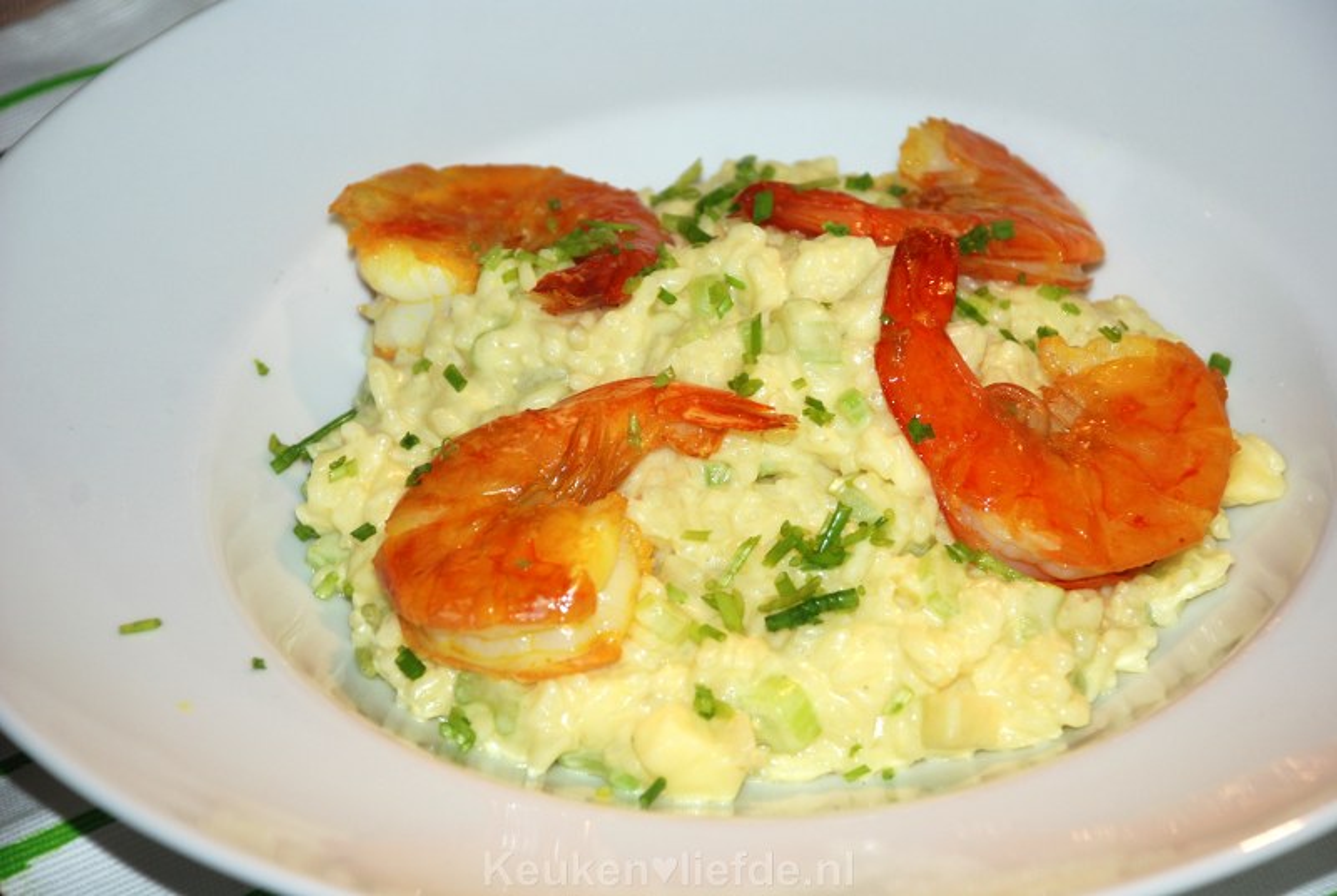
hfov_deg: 15.2
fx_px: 5021
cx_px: 668
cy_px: 448
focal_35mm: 135
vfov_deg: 10.2
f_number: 5.6
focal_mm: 90
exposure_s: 1/60
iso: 200
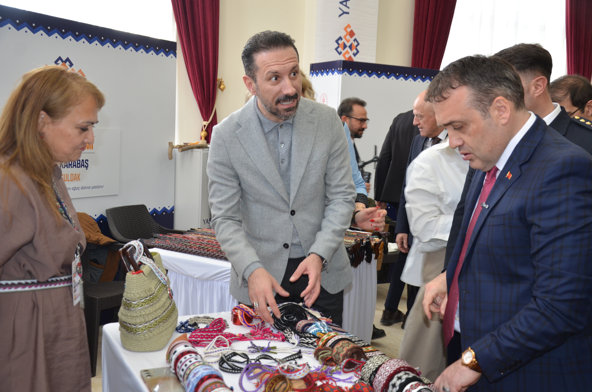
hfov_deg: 49.6
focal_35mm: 39
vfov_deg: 34.1
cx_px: 296
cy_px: 196
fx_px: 640
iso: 500
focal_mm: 26
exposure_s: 1/60
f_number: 4
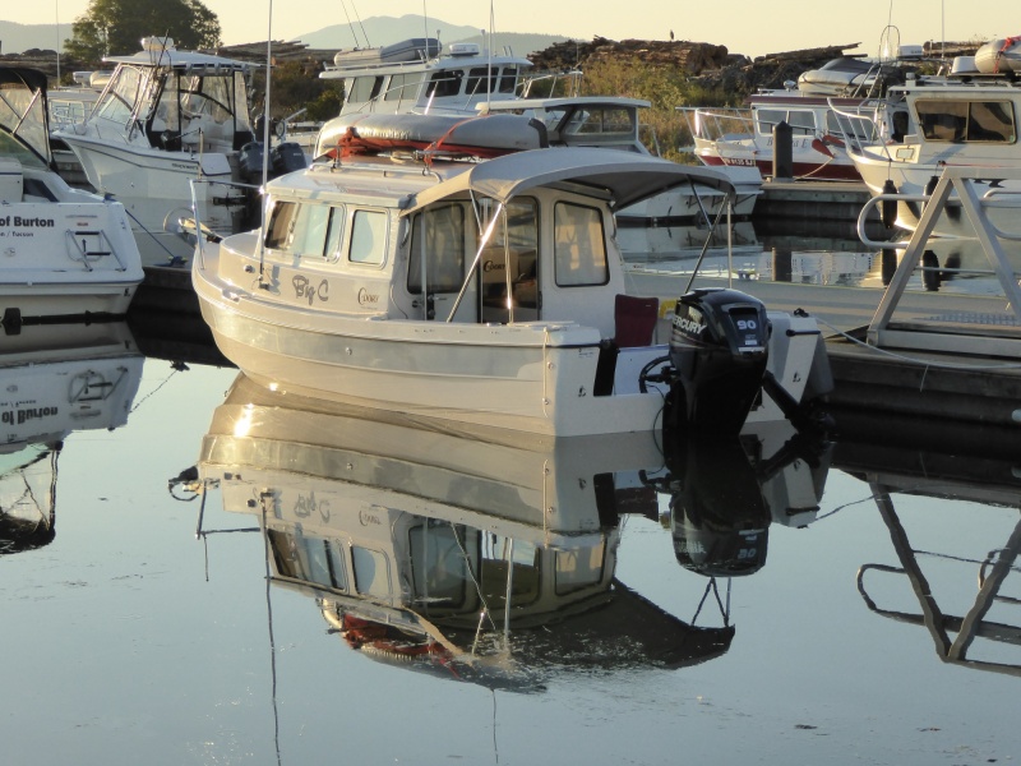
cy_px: 383
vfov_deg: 12.7
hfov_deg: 16.8
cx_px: 510
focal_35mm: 117
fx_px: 3451
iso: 200
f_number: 5.1
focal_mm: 19
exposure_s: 1/250
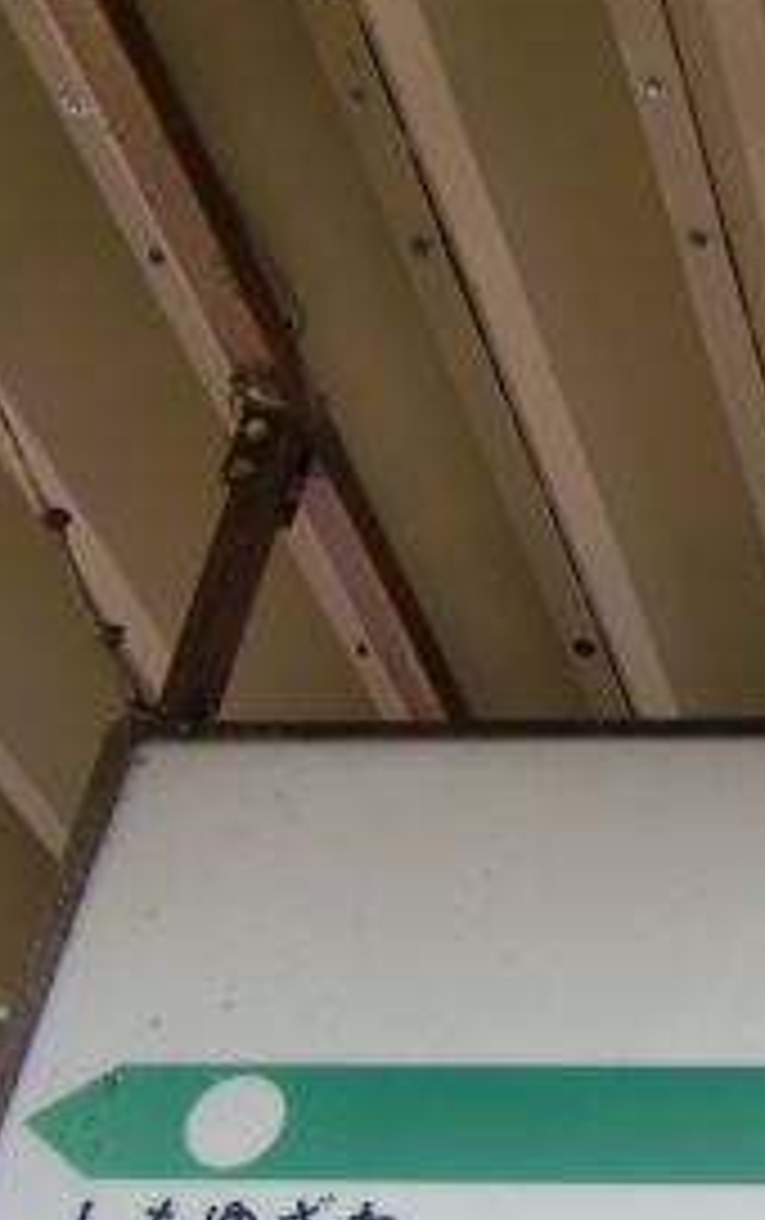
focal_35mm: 70
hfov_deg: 16.5
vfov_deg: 29.2
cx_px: 1246
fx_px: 2329
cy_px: 761
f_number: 2.6
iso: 64
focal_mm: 4.9
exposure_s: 1/320
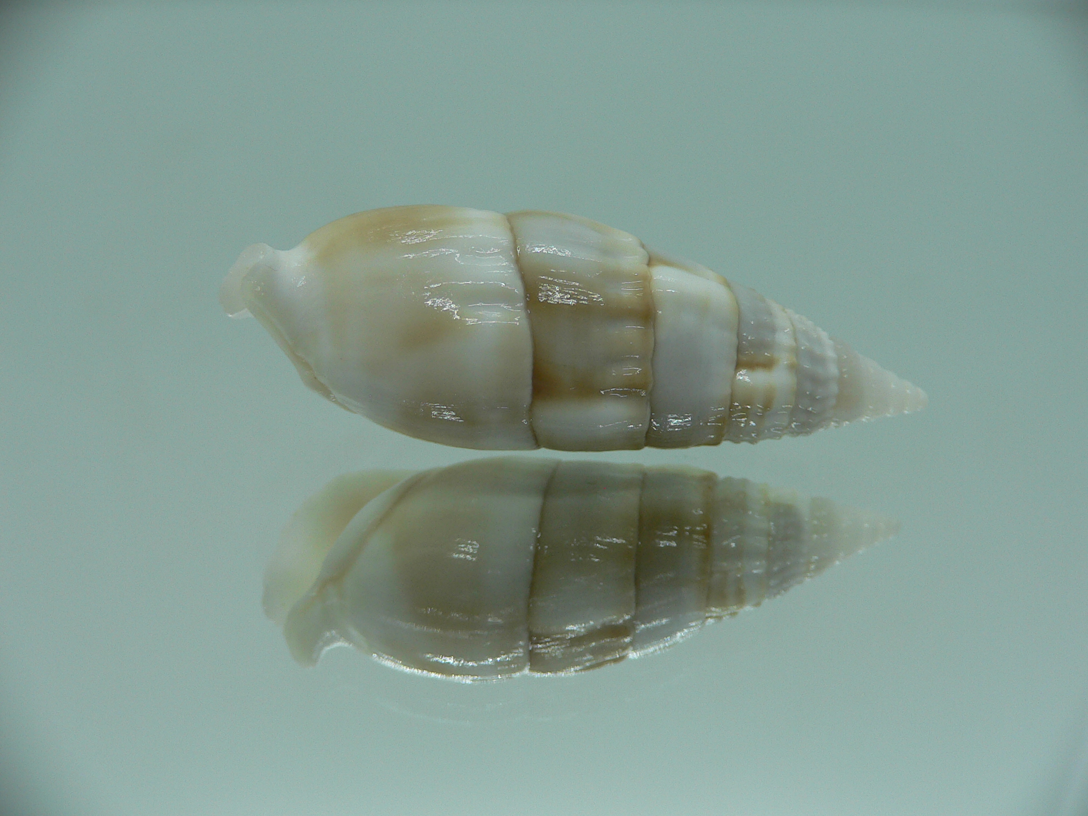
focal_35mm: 35
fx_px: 1100
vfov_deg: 40.7
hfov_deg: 52.6
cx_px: 544
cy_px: 408
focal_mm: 4.6
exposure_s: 1/60
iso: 80
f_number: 2.8
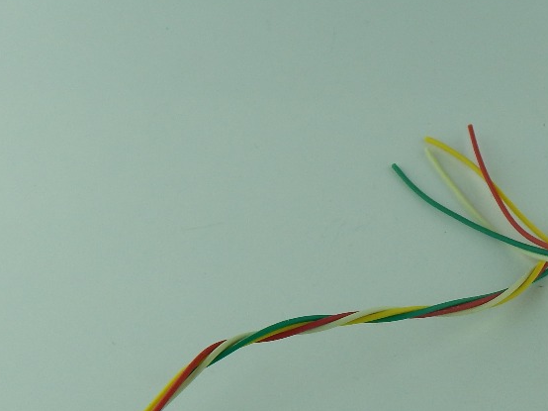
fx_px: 1440
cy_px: 348
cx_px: 545
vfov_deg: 16.1
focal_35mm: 91
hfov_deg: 20.8
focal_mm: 6.1
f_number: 6.7
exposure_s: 1/400
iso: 125
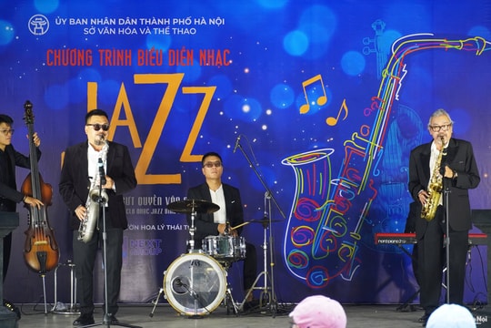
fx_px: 1677
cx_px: 246
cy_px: 164
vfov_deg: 11.1
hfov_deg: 16.7
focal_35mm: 123
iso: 1250
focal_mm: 82
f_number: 5.6
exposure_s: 1/160
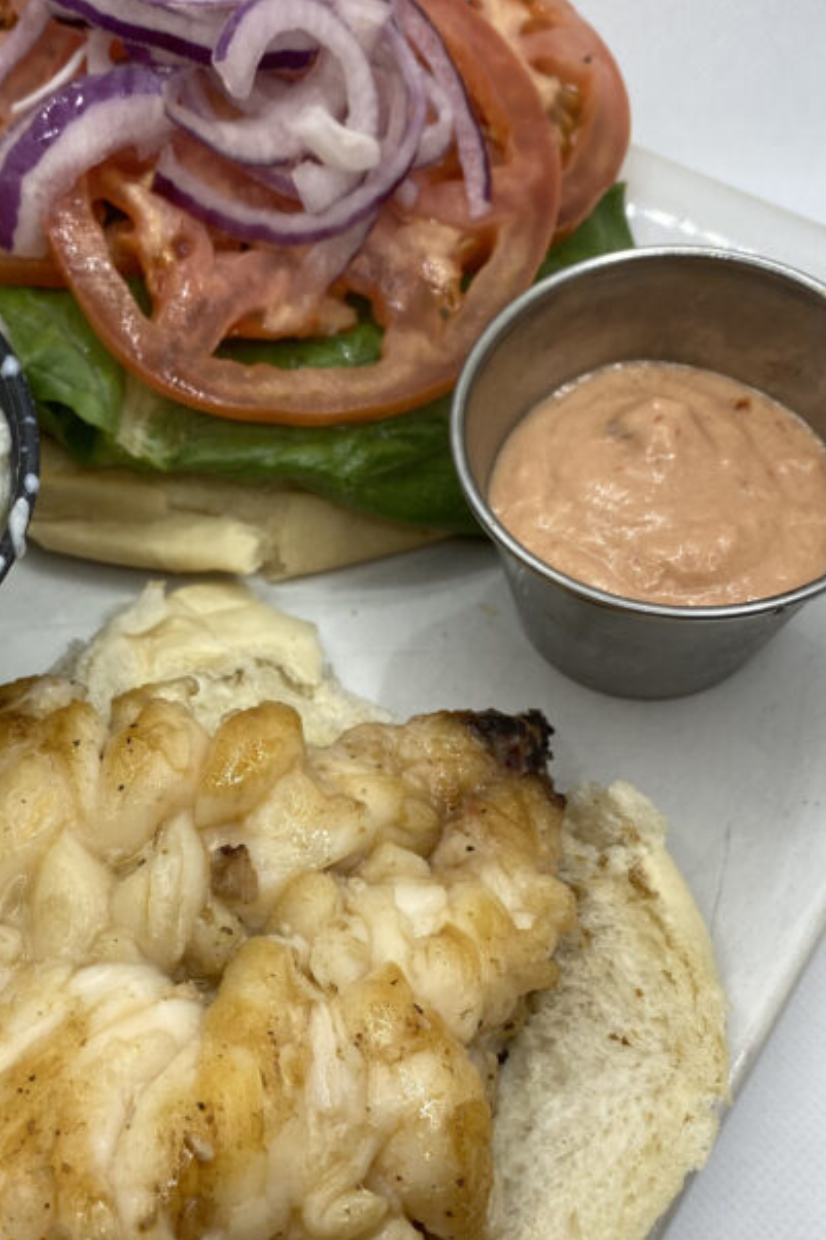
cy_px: 772
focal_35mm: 46
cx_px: 150
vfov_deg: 42.4
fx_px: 1584
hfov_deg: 28.5
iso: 32
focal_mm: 4.25
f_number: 1.8
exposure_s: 1/149
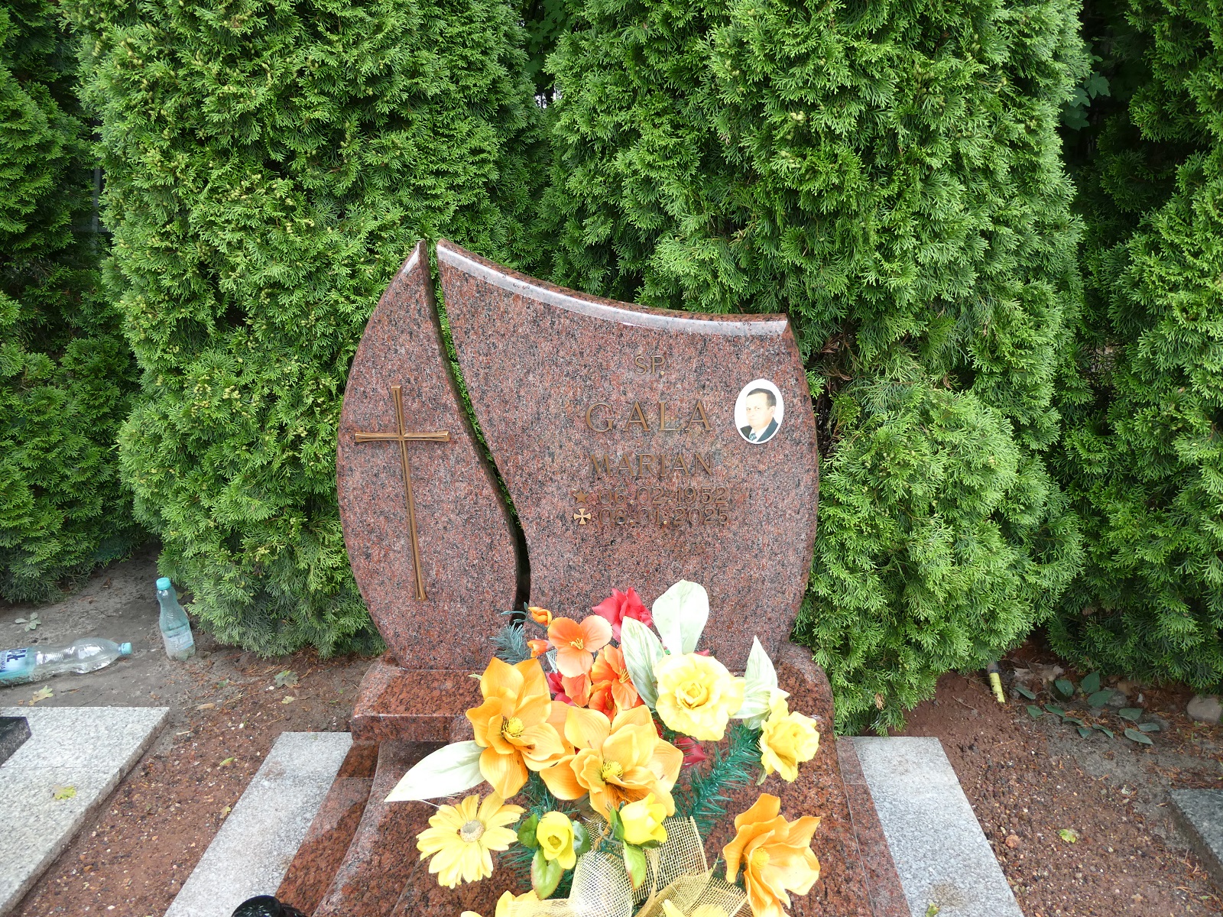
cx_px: 612
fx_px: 848
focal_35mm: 24
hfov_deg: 71.6
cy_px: 458
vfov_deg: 56.8
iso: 160
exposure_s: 1/60
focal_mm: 4.3
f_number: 3.3
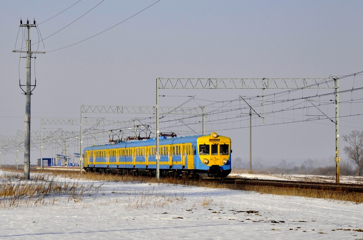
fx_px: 1495
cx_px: 124
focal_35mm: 149
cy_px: 143
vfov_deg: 9.2
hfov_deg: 13.8
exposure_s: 1/1000
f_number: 8
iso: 200
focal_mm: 75
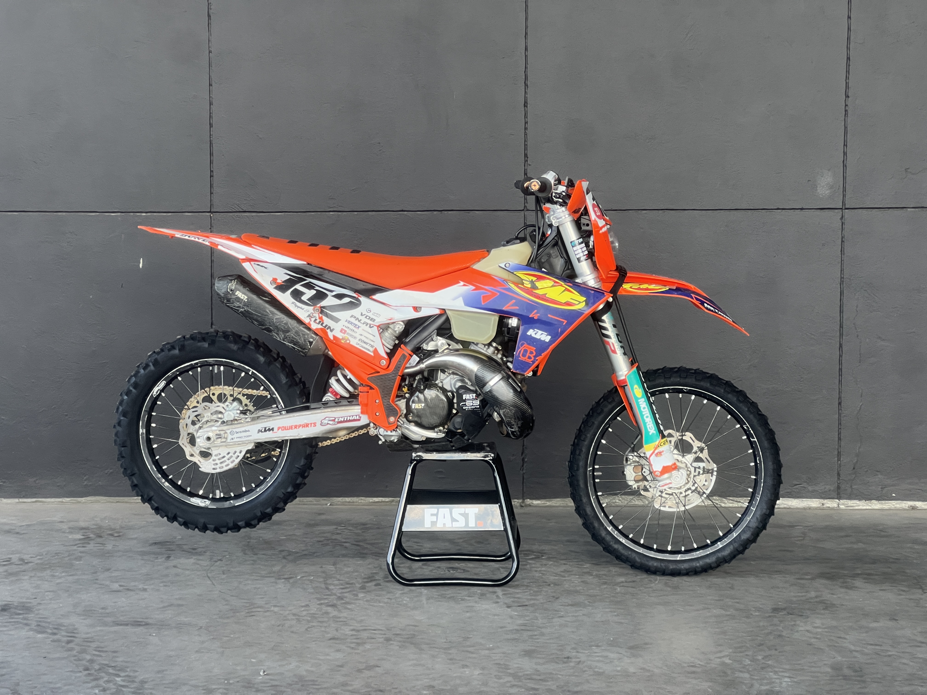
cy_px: 348
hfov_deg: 25.3
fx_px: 2062
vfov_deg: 19.1
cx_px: 464
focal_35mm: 77
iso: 100
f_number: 2.8
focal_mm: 9
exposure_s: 1/99
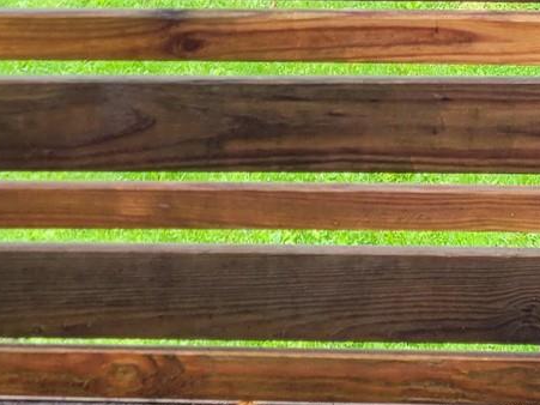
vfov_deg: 11.3
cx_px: 583
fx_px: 1840
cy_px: -404
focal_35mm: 118
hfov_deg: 16.2
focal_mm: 5.4
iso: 50
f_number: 1.8
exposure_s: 1/120
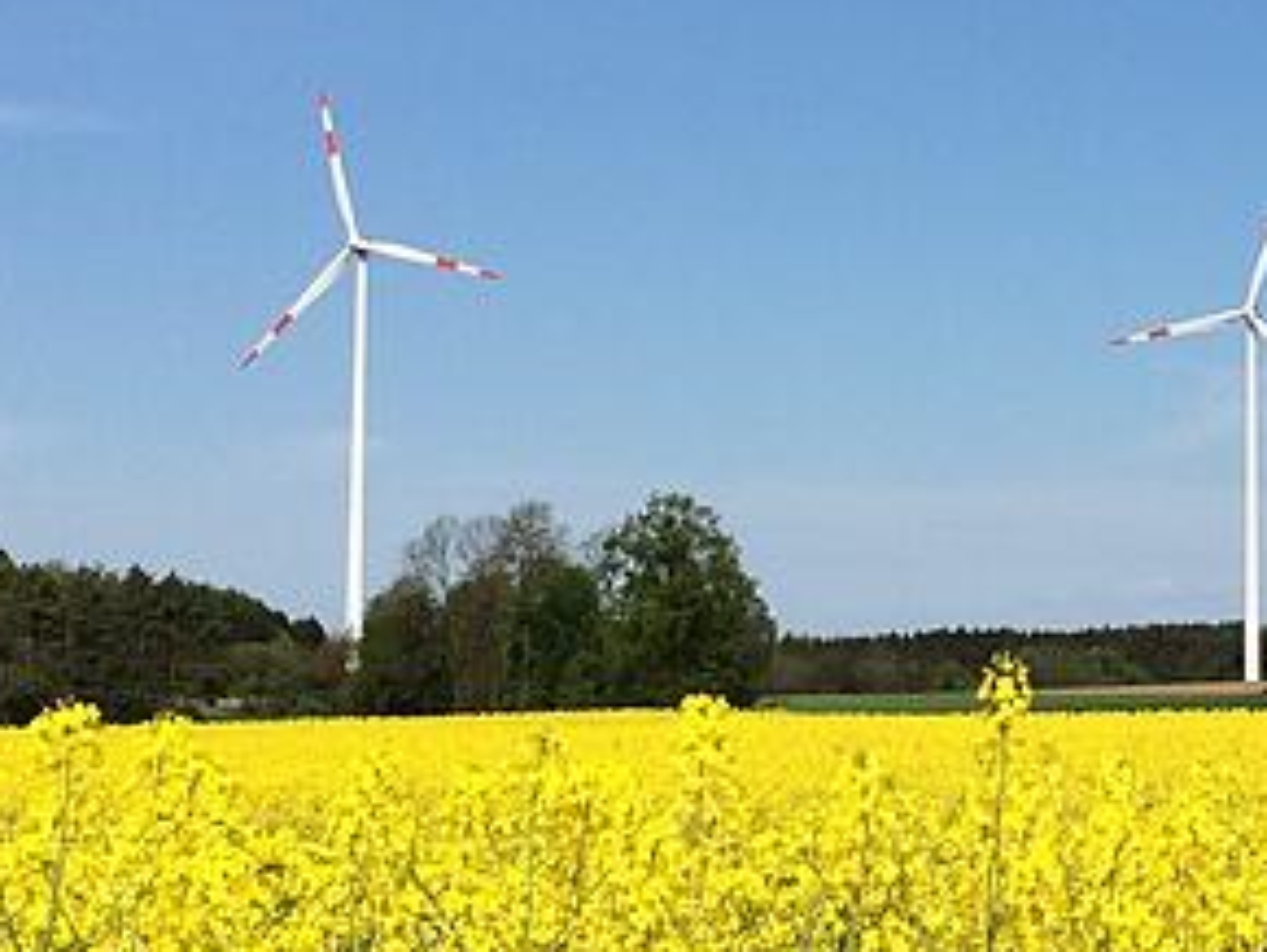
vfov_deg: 18.0
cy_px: 9
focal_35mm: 80
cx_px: 786
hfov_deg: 24.3
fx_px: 2931
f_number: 2.2
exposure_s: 1/2933
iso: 32
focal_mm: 4.15
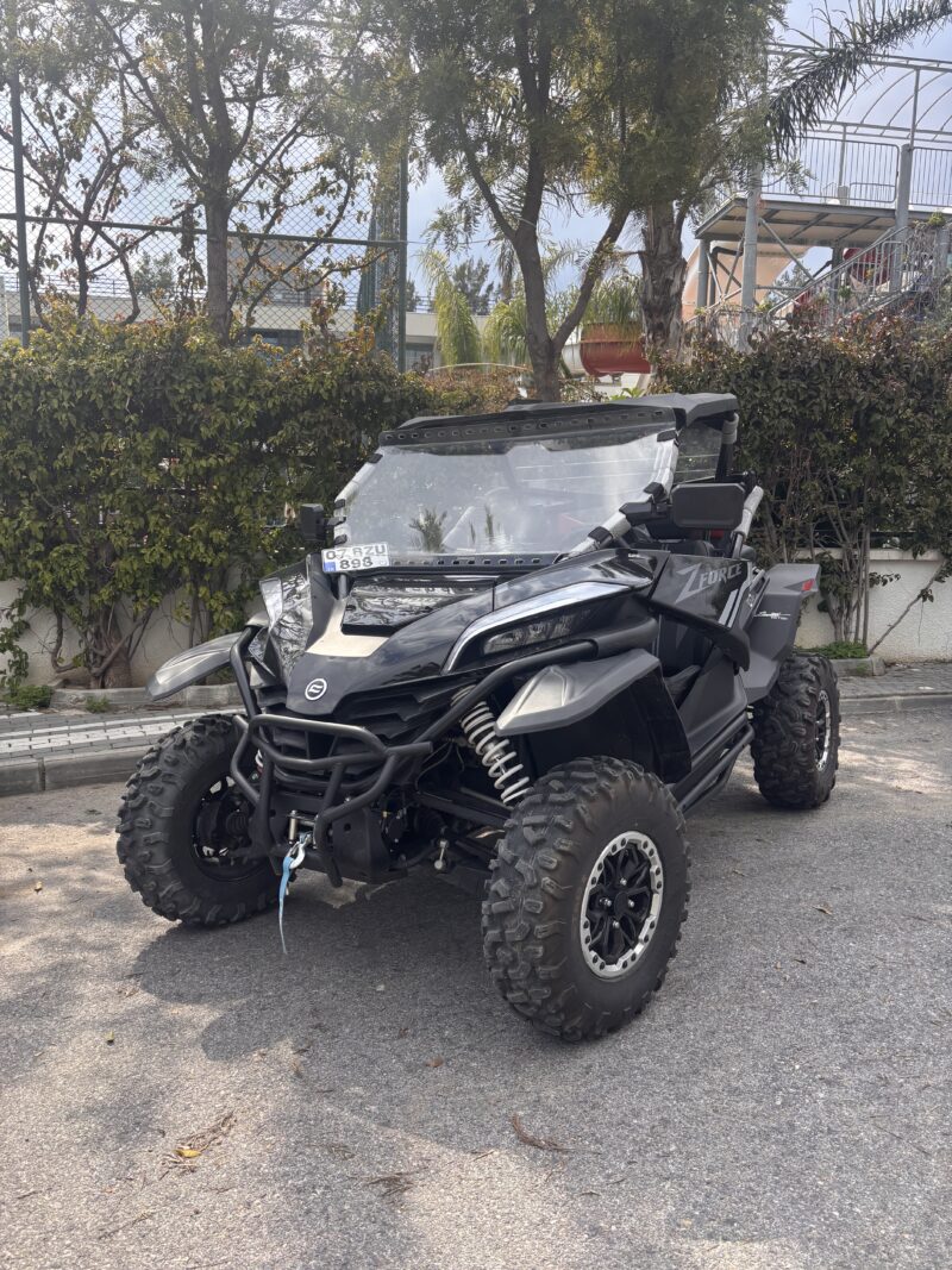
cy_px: 635
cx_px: 476
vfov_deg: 67.3
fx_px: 954
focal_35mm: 26
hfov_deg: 53.1
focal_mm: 5.96
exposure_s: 1/1845
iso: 50
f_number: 1.6
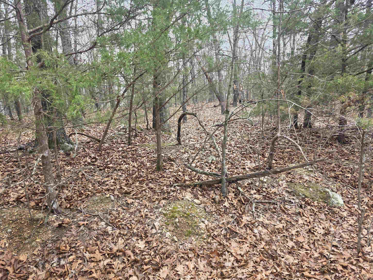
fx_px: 248
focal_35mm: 23
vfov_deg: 58.9
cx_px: 186
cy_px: 140
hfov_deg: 73.9
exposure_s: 1/180
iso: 80
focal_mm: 6.3
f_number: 1.7
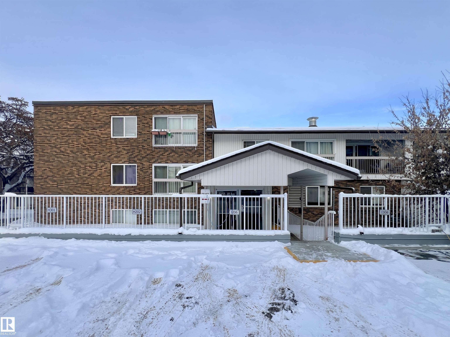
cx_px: 225
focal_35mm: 13
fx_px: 169
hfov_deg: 106.2
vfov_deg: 89.9
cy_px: 168
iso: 32
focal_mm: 1.57
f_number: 1.8
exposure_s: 1/758
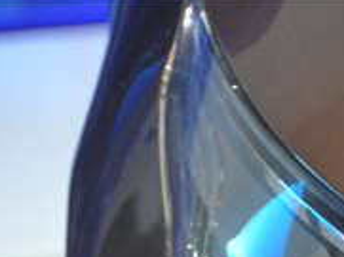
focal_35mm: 606
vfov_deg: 2.4
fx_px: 6011
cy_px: 500
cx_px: 661
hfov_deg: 3.3
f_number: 5.3
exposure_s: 1/200
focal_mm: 95
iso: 1600
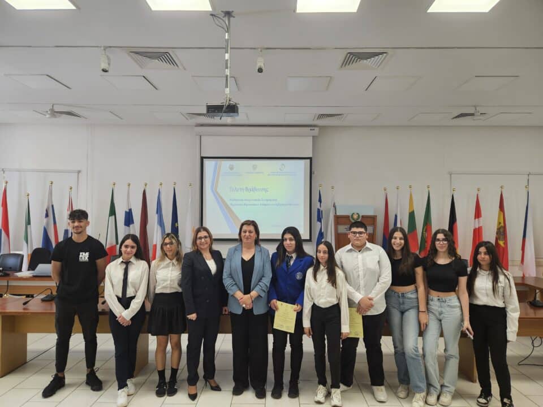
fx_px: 361
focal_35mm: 23
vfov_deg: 58.9
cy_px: 204
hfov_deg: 73.9
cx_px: 272
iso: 100
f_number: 1.8
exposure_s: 1/120
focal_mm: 5.4
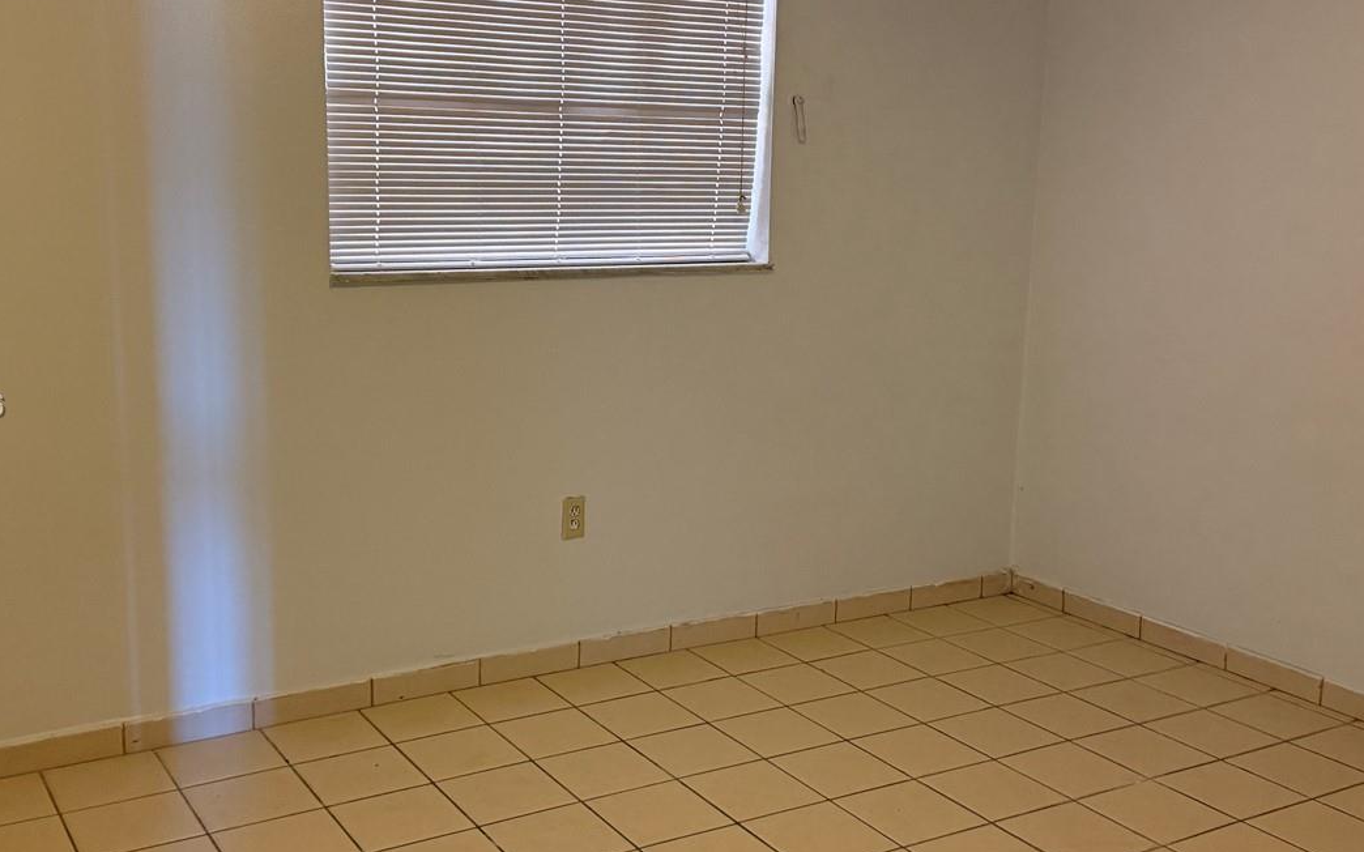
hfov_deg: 50.4
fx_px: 1449
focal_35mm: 39
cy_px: 408
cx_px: 643
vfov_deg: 32.7
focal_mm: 6.76
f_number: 1.78
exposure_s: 1/60
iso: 500
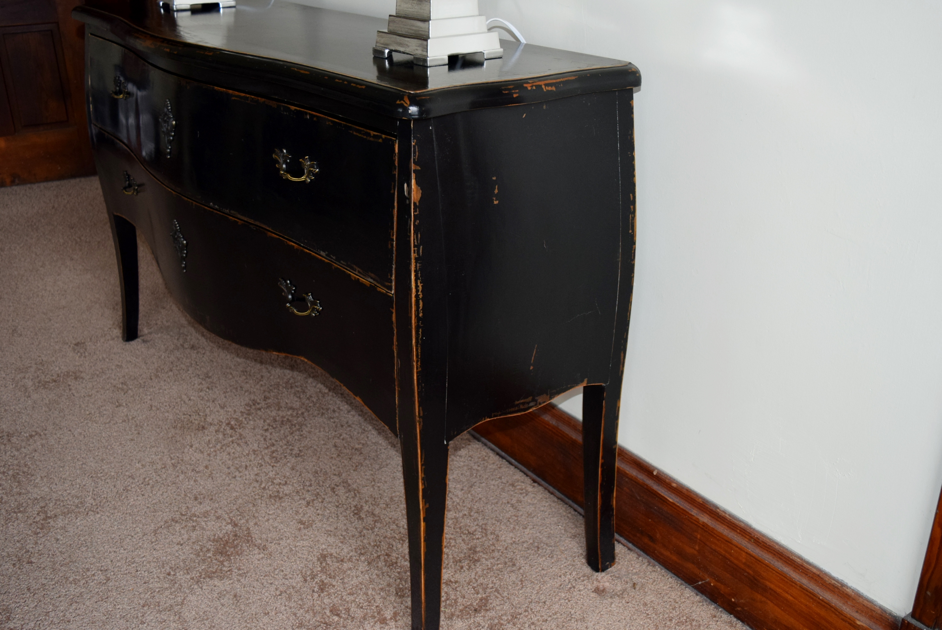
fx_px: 943
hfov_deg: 53.1
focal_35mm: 36
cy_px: 315
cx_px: 471
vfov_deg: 36.9
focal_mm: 24
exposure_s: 1/100
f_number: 5
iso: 800
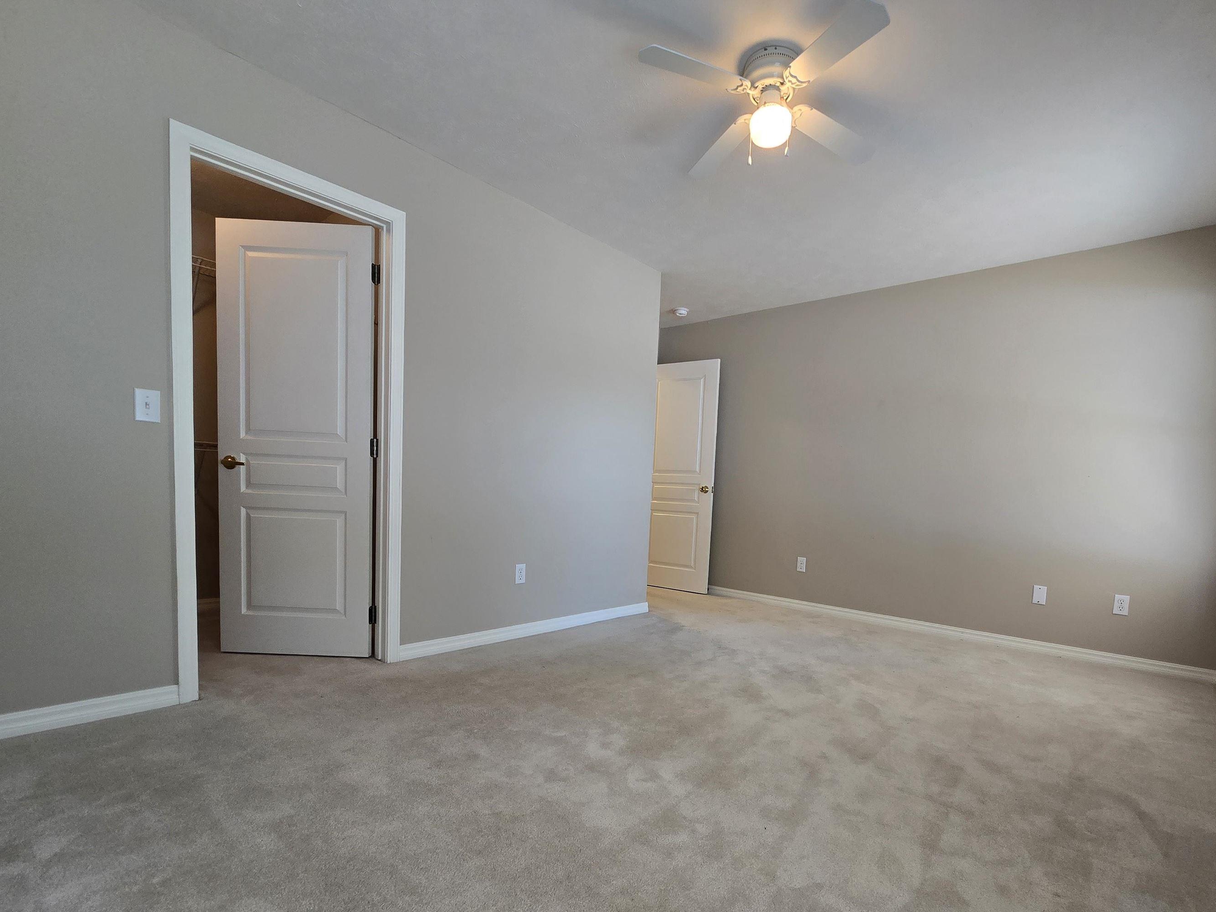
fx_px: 527
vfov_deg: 81.2
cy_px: 525
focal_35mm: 15
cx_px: 672
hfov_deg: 97.8
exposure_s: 1/60
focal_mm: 2.2
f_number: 2.2
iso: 160
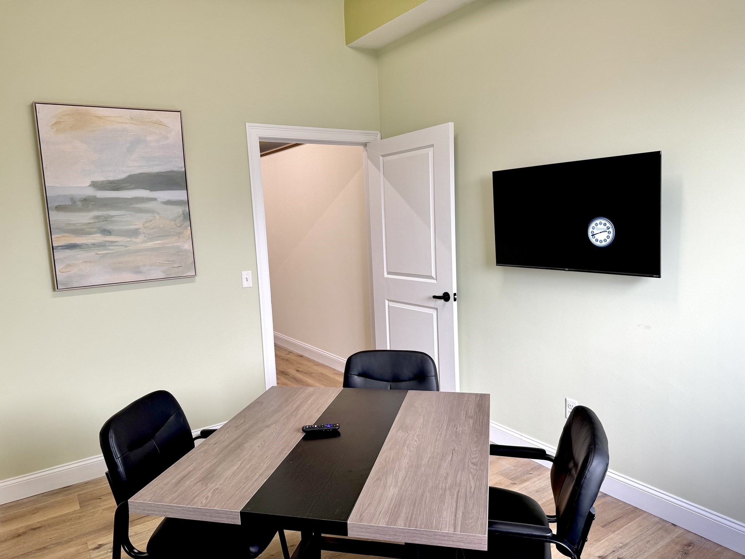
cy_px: 280
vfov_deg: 56.8
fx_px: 517
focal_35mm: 24
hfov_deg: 71.6
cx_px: 372
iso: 64
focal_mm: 6.76
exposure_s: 1/120
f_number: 1.78
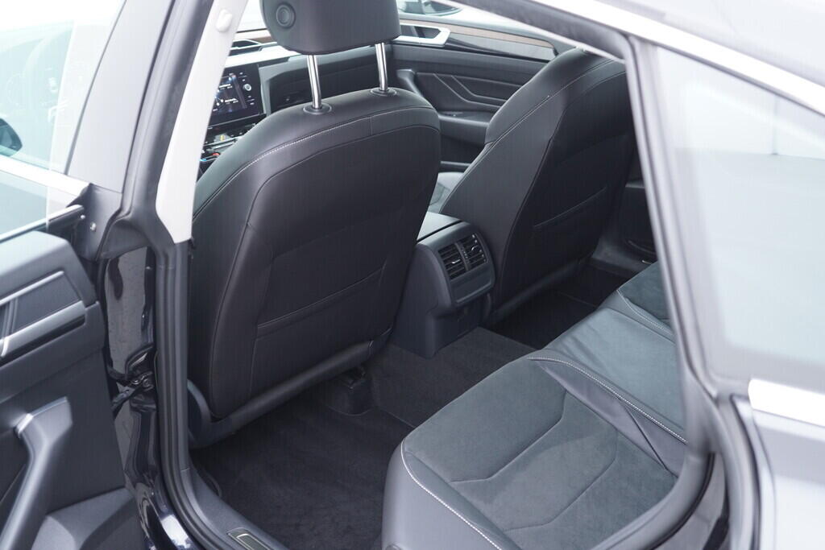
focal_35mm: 36
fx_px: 825
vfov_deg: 36.9
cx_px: 412
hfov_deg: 53.1
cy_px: 275
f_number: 2.8
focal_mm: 24
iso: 500
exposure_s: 1/40
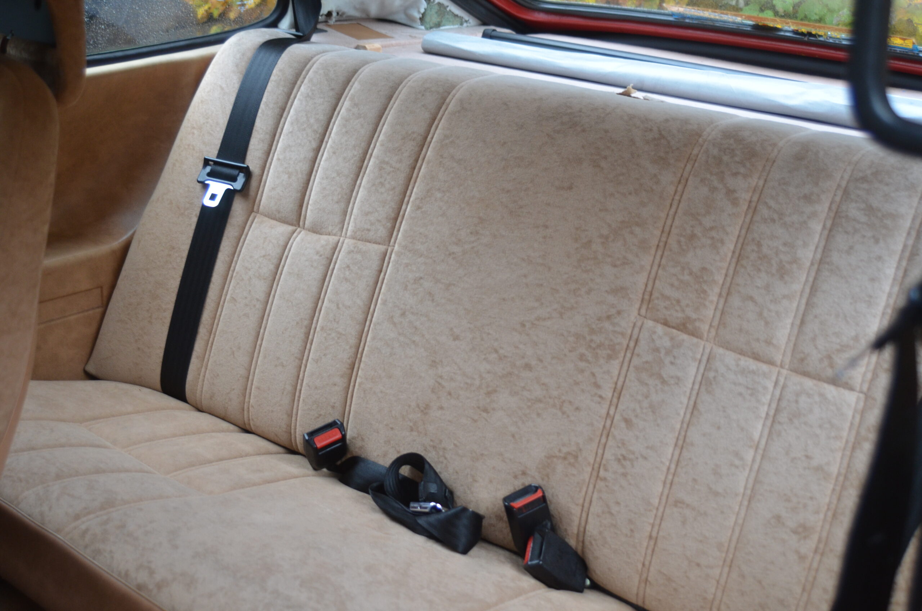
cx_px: 461
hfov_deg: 46.5
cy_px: 306
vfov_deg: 31.8
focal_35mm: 42
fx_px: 1074
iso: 800
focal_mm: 28
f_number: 4
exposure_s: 1/60
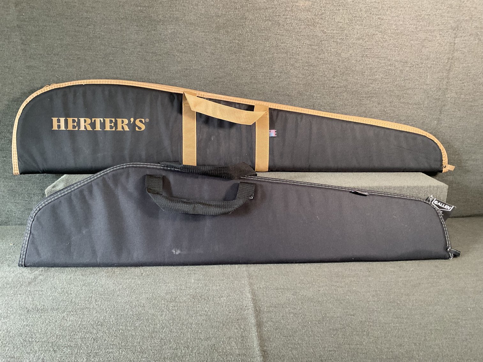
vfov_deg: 48.2
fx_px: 405
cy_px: 181
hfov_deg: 61.7
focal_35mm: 29
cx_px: 242
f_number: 1.8
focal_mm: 3
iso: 200
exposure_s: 1/60
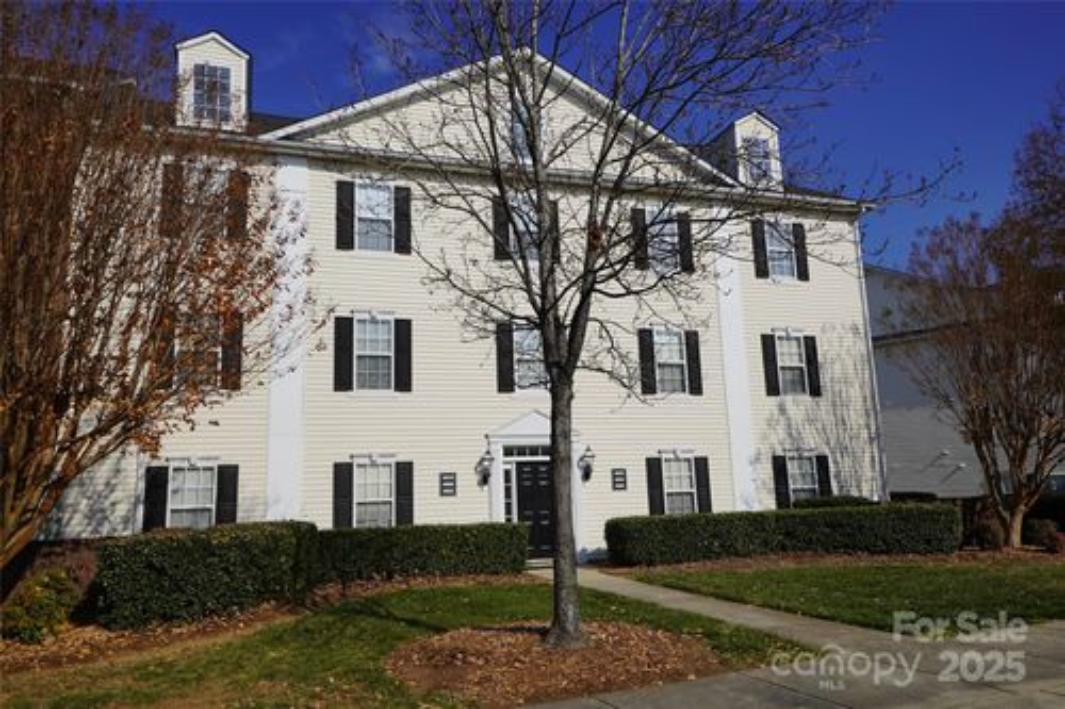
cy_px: 354
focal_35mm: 27
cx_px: 532
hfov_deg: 67.4
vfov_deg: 47.9
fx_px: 798
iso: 100
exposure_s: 1/2000
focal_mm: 18
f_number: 5
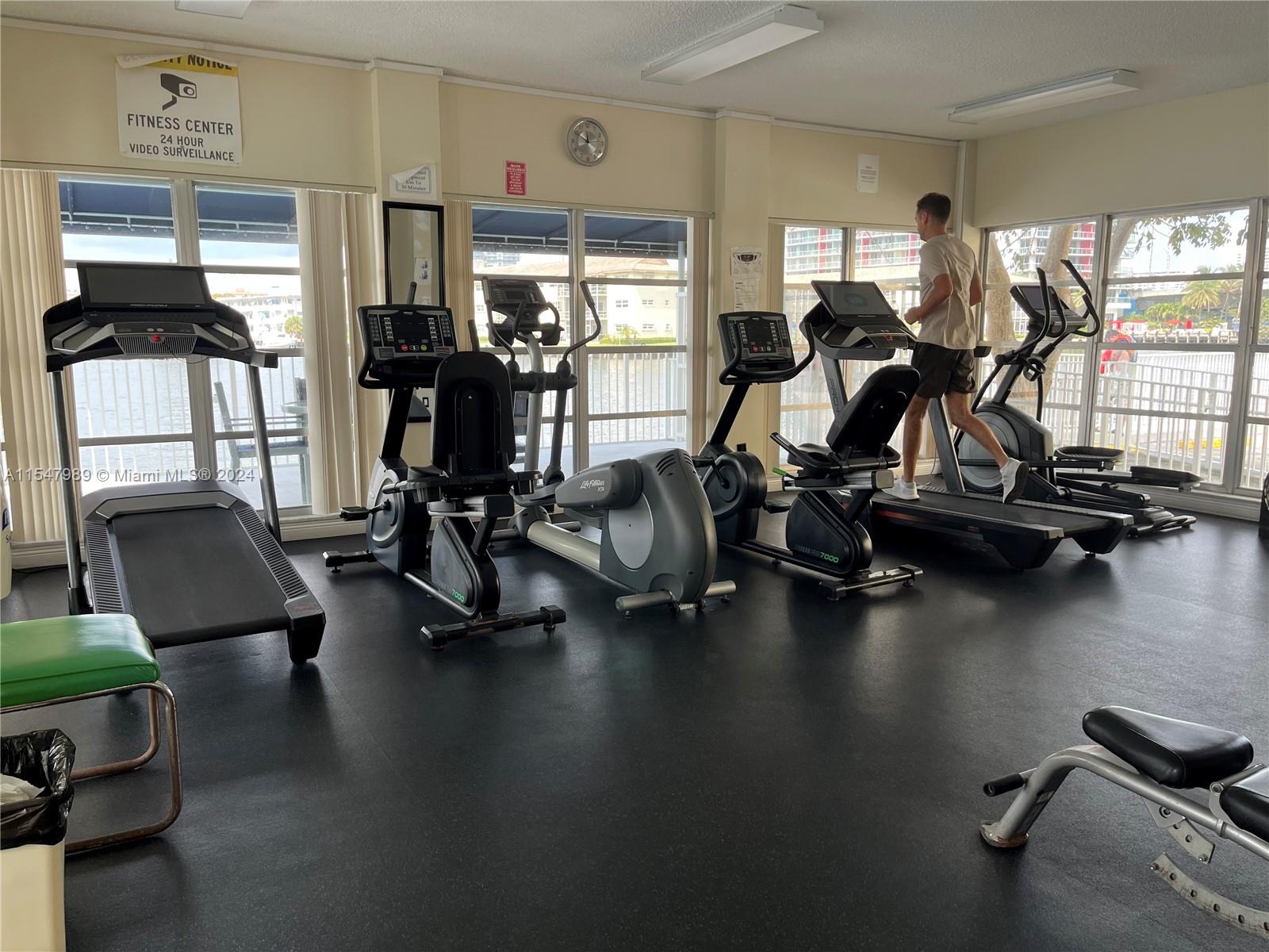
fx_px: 953
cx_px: 634
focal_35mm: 26
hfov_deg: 67.3
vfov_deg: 53.1
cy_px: 476
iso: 40
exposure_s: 1/279
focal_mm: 5.1
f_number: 1.6
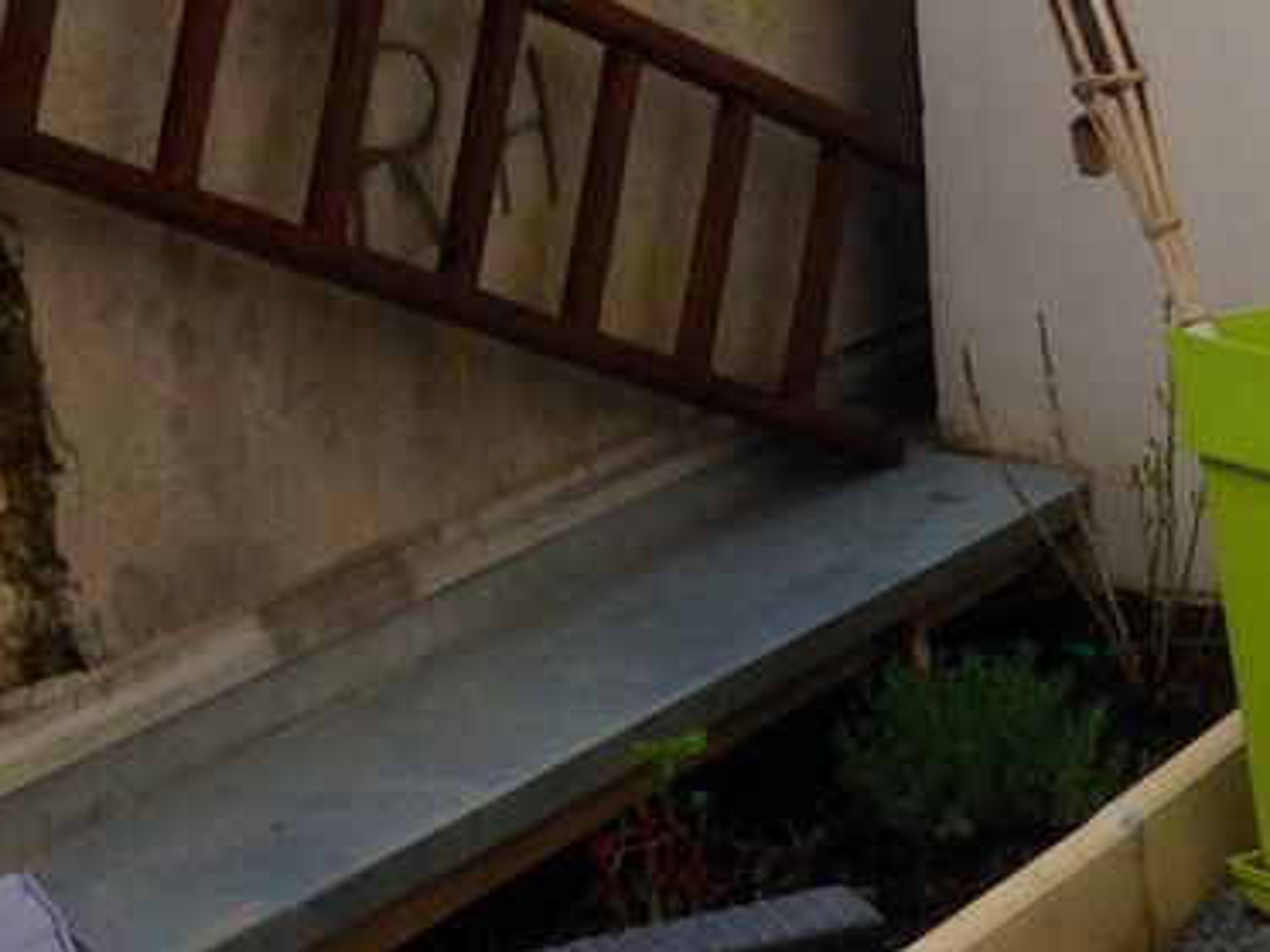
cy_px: 109
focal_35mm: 142
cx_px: 2127
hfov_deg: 12.9
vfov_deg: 10.4
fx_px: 5210
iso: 50
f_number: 2.4
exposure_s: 1/834
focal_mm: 4.12
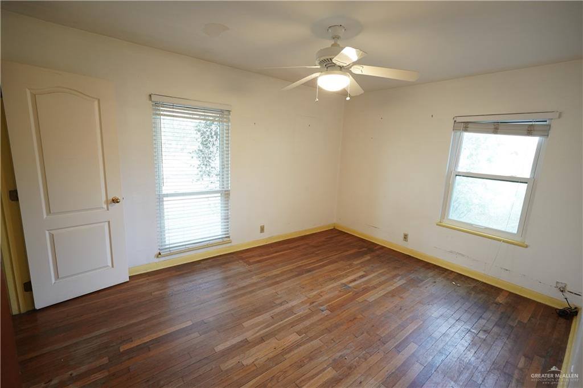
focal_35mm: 16
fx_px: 267
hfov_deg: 95.0
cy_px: 194
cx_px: 292
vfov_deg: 72.0
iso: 1600
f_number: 4
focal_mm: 16.5
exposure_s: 1/30
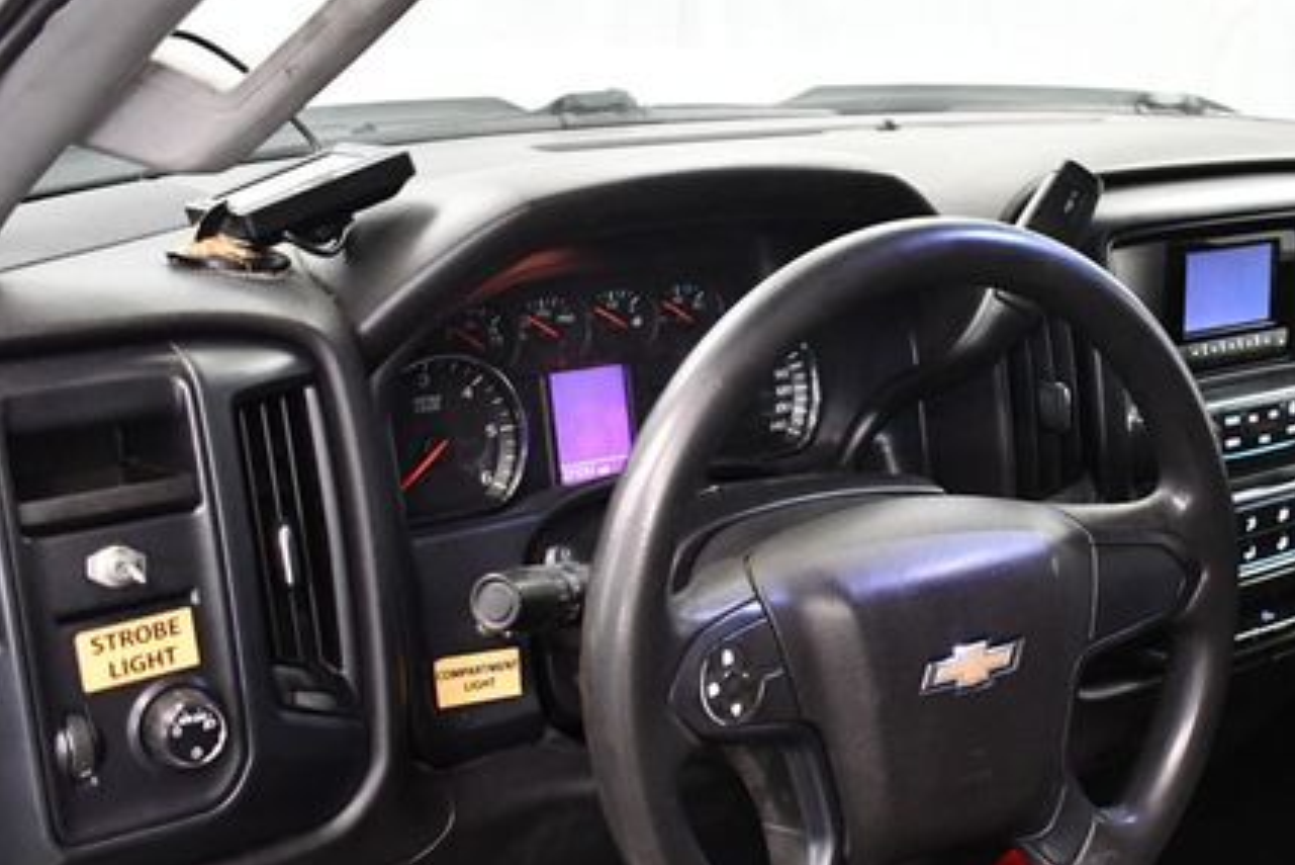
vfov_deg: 25.1
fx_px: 1943
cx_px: 919
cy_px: 480
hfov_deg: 36.3
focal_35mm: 54
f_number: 3.5
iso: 3200
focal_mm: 18
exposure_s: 1/60
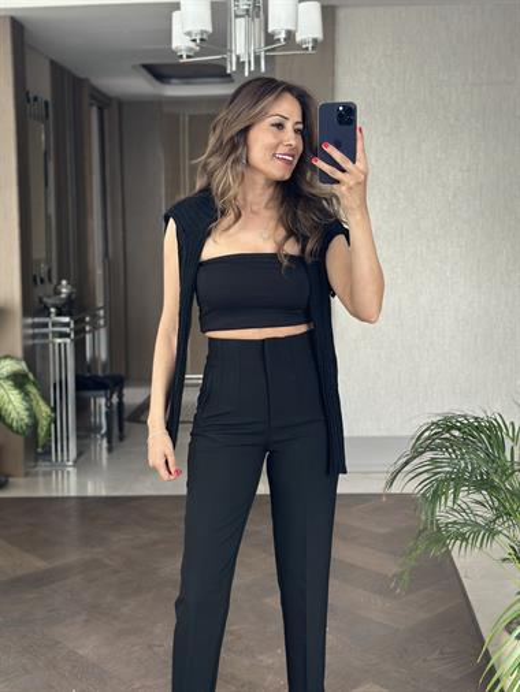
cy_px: 346
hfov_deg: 30.3
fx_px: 961
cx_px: 260
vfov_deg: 39.6
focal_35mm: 48
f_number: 1.78
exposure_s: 1/60
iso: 160
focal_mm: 6.86
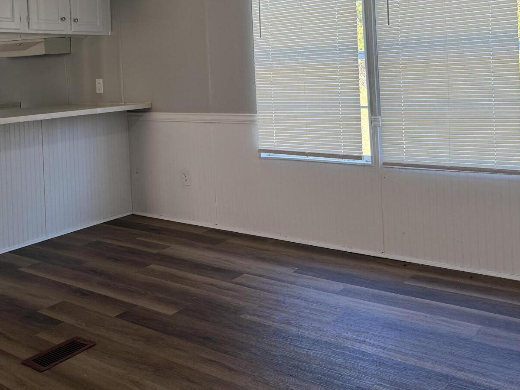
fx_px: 601
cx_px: 145
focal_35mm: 40
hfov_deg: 45.5
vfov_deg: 34.7
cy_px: 72
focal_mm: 6.76
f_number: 1.78
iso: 125
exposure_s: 1/157
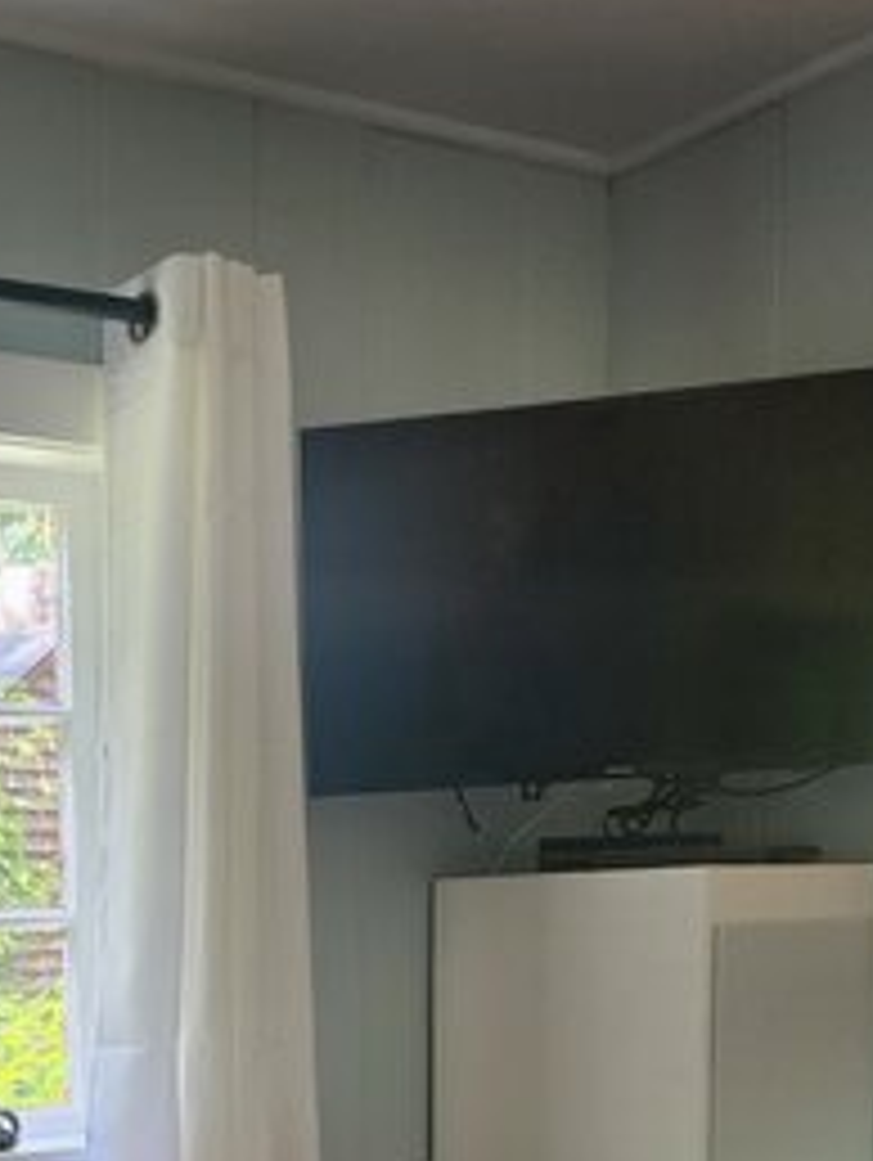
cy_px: 1170
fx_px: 1914
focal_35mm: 57
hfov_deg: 24.5
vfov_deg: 31.2
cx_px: 0
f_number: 1.8
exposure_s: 1/180
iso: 100
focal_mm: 6.4
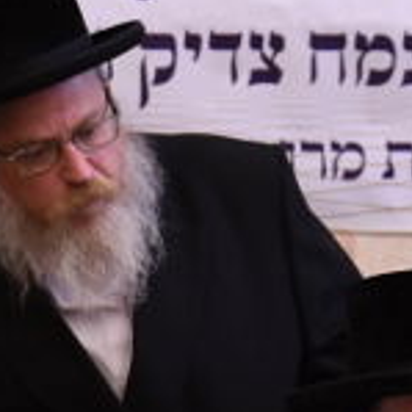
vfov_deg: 1.5
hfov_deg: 1.5
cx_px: 514
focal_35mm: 1172
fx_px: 15782
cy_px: -43
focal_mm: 200
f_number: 3.2
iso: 1250
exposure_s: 1/200
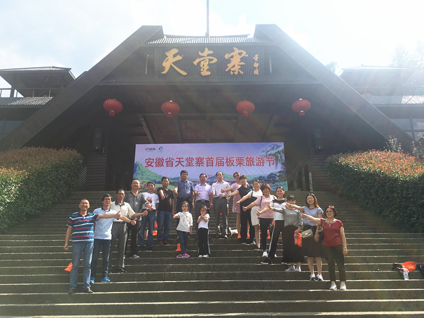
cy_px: 159
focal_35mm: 29
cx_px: 212
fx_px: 355
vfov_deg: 48.2
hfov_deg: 61.7
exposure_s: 1/927
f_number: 2.2
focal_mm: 4.15
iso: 25
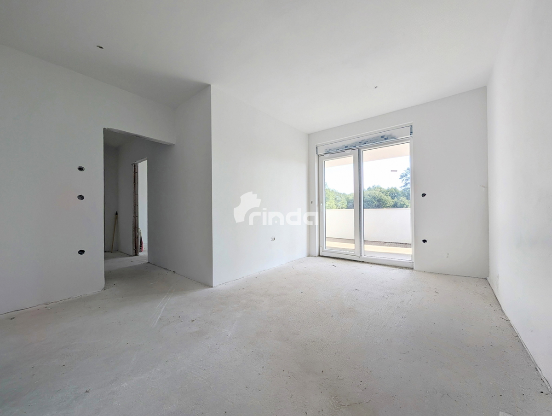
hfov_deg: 110.5
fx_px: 192
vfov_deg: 94.6
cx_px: 276
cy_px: 208
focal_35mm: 12
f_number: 1.7
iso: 53
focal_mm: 2.02
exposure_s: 1/781
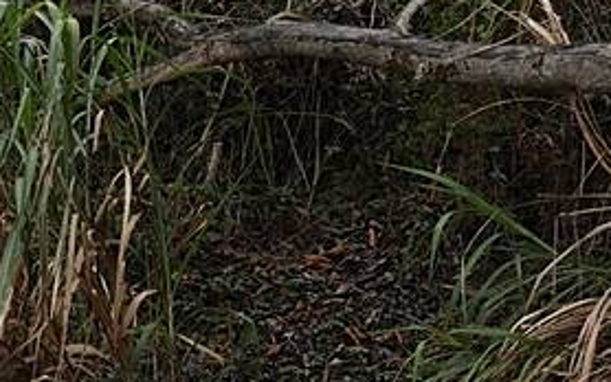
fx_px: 2565
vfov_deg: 8.4
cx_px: 40
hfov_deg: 13.4
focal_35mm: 154
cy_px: 460
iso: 100
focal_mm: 28
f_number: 5
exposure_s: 1/160
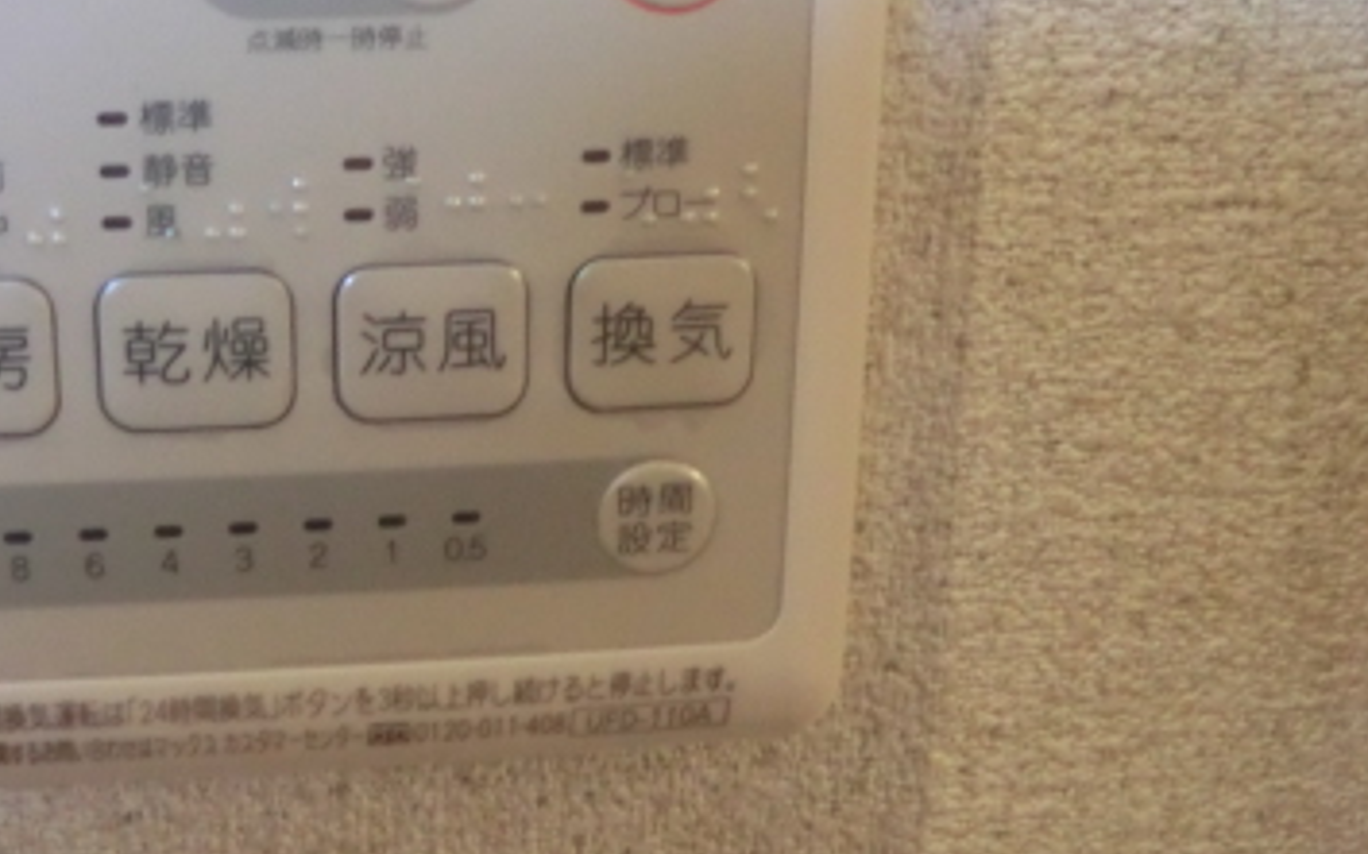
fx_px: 1714
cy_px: 309
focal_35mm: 46
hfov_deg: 41.8
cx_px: 298
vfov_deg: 27.9
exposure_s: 1/60
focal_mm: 4.3
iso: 320
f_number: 3.2
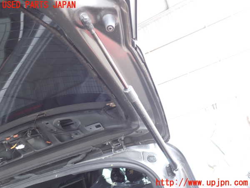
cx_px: 125
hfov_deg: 60.0
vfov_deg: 46.8
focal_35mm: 30
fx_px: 217
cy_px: 94
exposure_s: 1/50
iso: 200
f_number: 2.3
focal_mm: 5.4
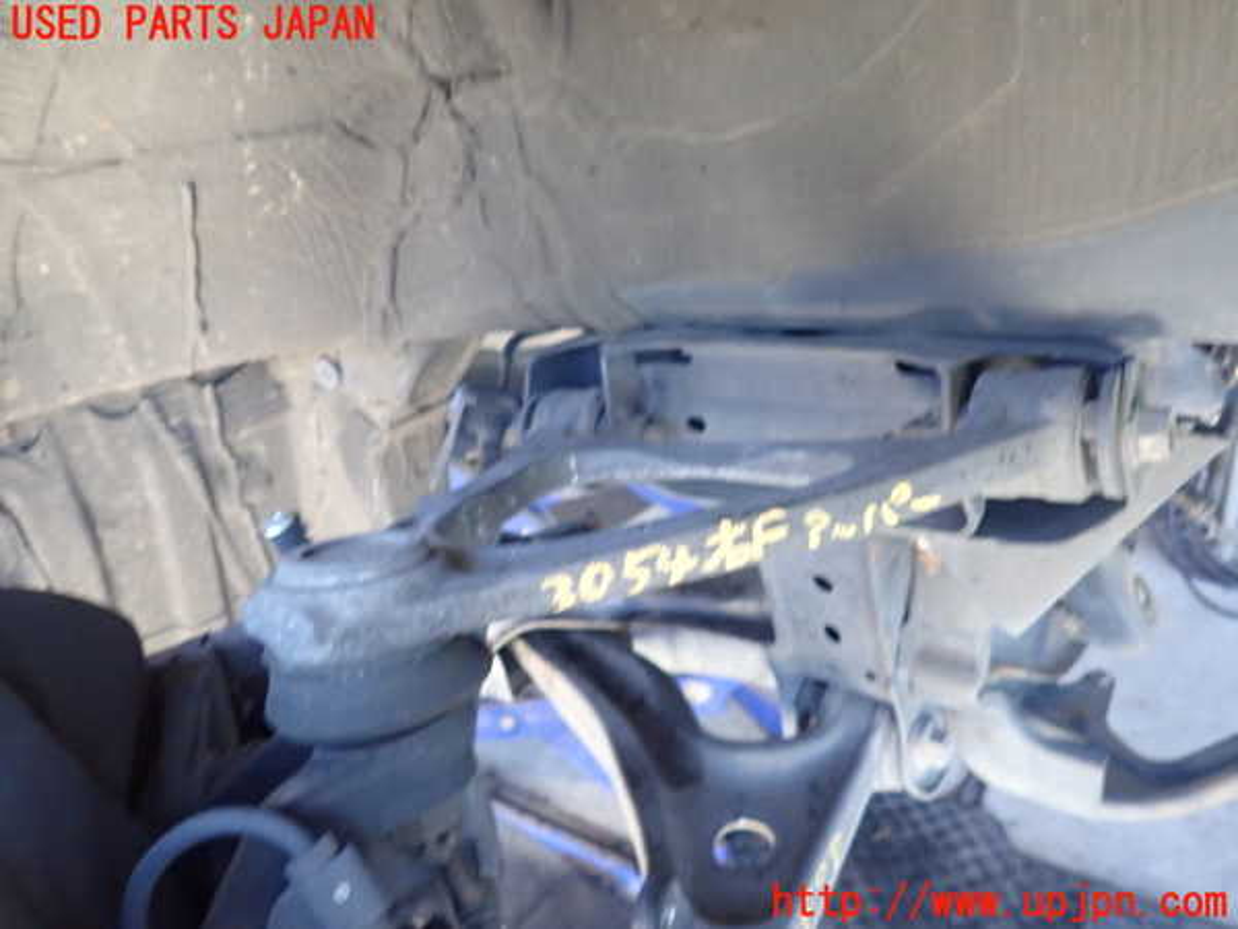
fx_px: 894
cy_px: 464
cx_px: 619
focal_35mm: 25
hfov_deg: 69.4
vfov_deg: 54.9
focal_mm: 4.5
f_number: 2
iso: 500
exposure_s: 1/30
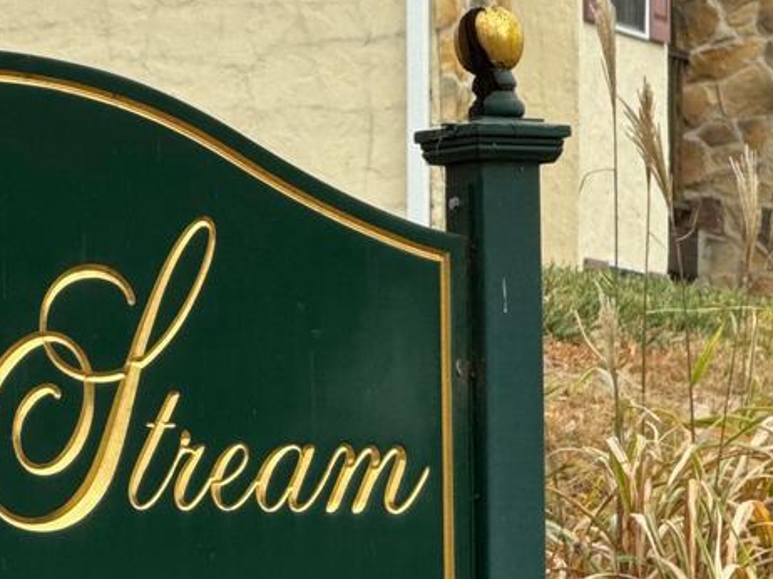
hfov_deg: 5.0
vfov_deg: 3.7
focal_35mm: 399
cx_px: -104
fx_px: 8905
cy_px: 435
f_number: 2.8
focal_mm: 15.66
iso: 50
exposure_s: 1/251
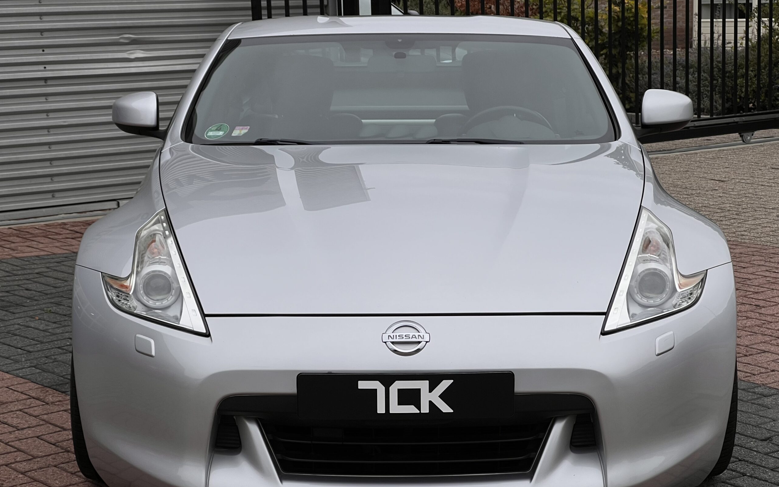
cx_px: 390
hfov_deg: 25.2
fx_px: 1741
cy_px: 279
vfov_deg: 15.9
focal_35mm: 82
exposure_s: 1/384
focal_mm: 9
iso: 32
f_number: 2.8
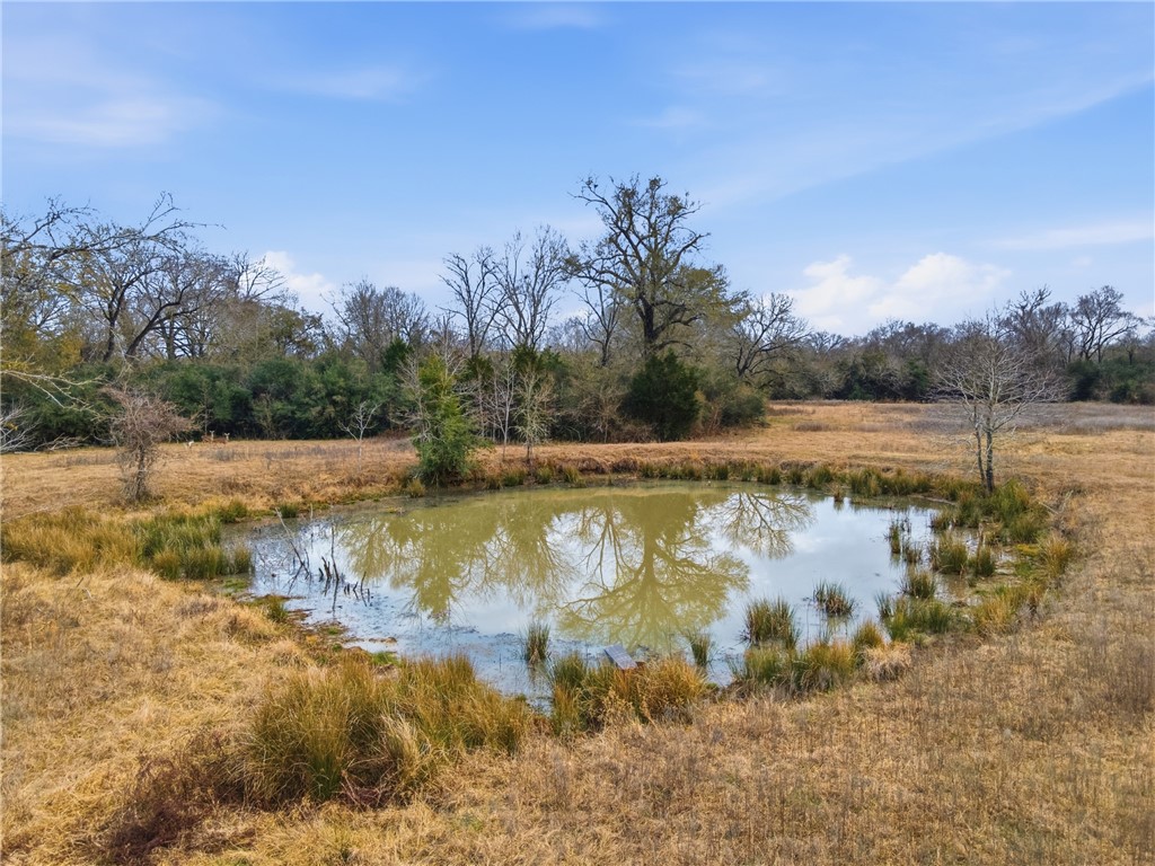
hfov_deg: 71.6
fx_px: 801
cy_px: 433
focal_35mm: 24
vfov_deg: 56.8
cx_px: 578
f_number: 2.8
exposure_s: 1/160
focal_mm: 4.5
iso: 100
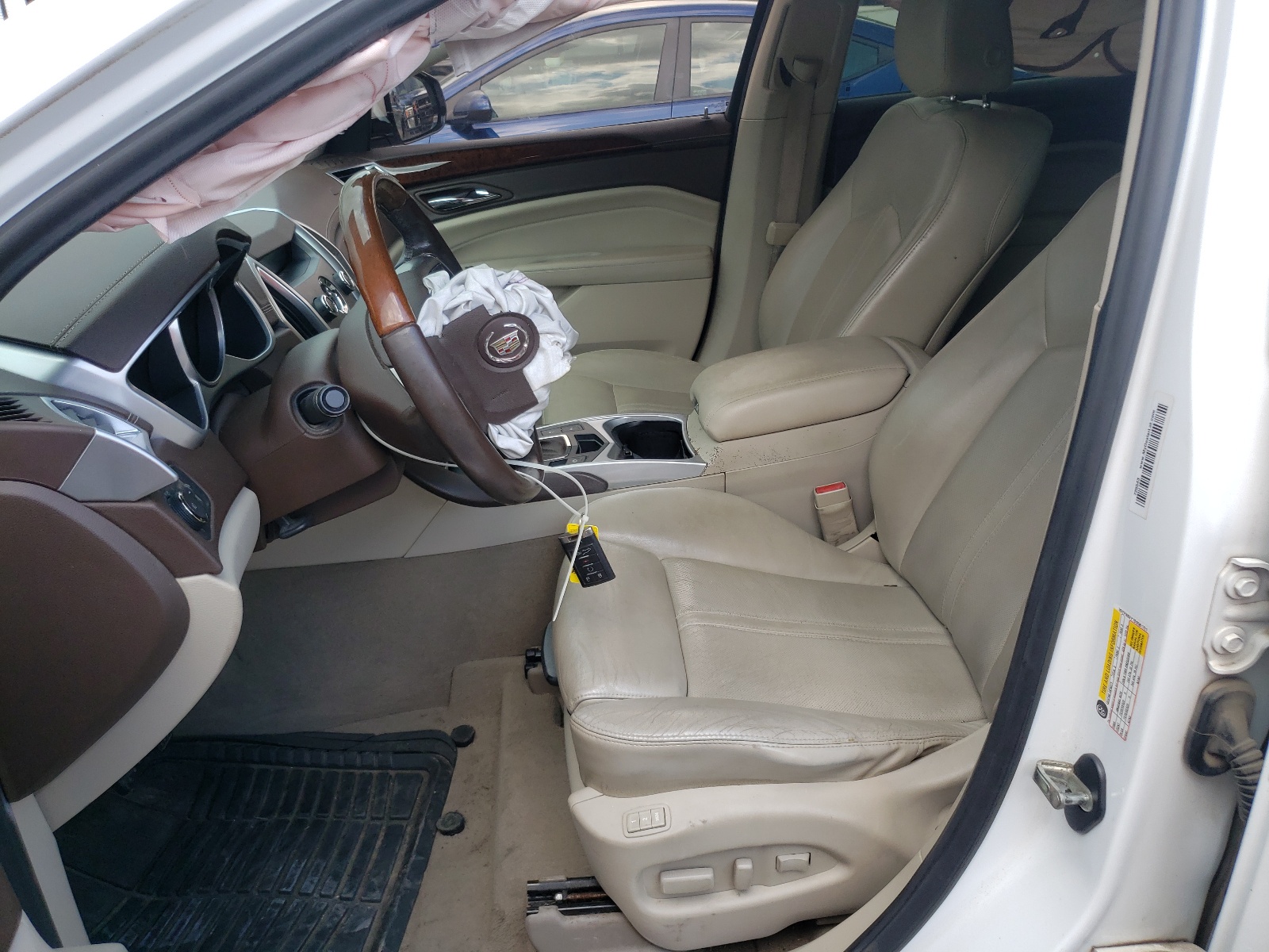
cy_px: 476
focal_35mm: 26
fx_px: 953
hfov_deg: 67.3
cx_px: 634
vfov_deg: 53.1
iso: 50
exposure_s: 1/769
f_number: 1.5
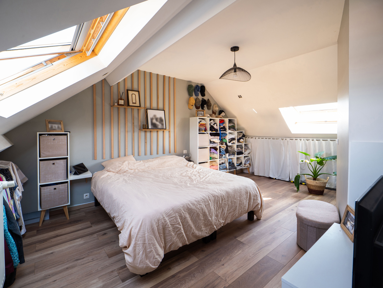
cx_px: 192
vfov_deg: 78.1
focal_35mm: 16
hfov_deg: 94.5
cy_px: 144
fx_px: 177
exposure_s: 1/13
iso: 100
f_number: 4.5
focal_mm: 8
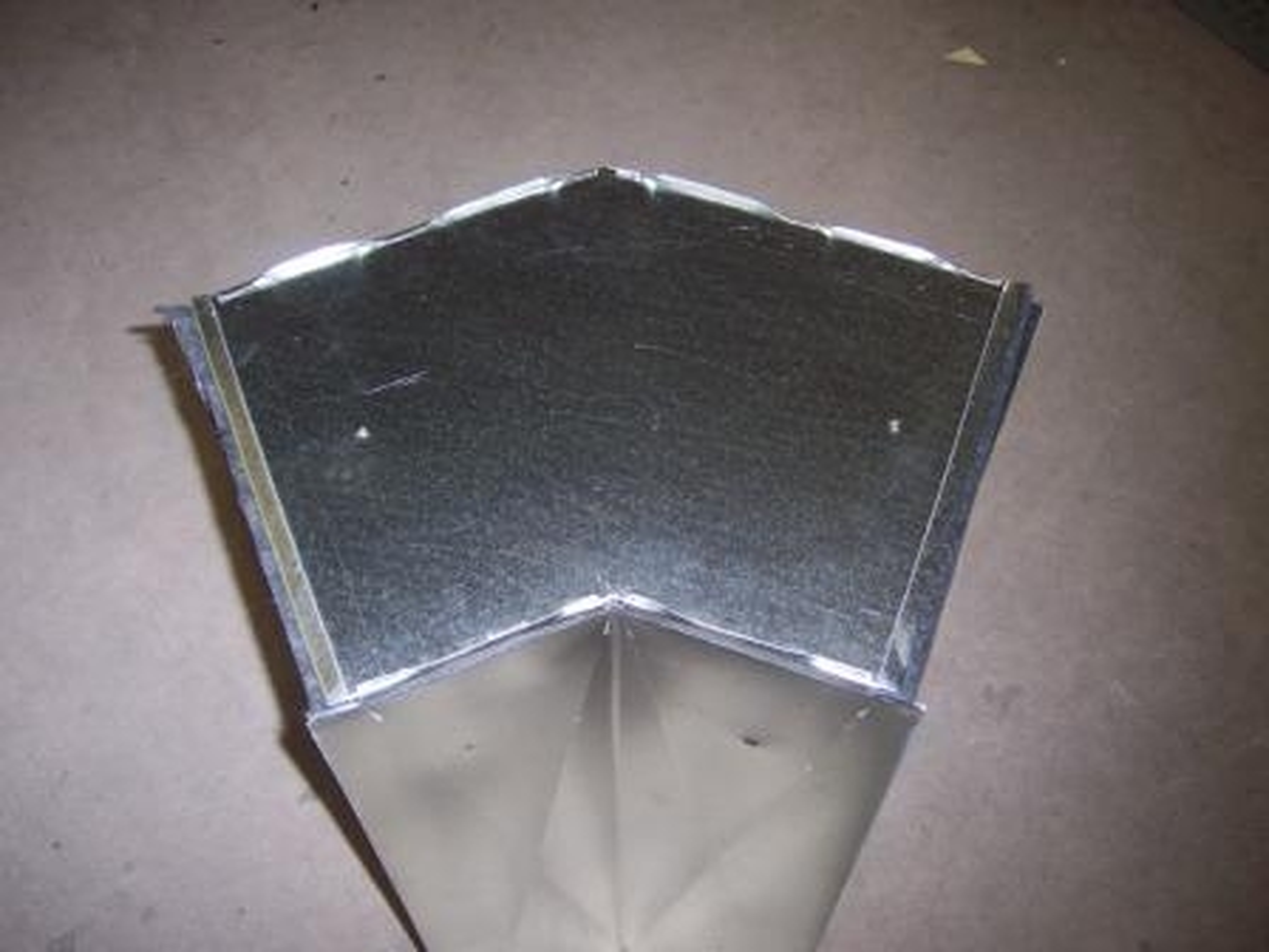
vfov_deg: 39.7
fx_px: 1320
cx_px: 634
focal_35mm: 36
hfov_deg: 51.4
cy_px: 476
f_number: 2.8
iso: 80
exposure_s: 1/60
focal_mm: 6.2
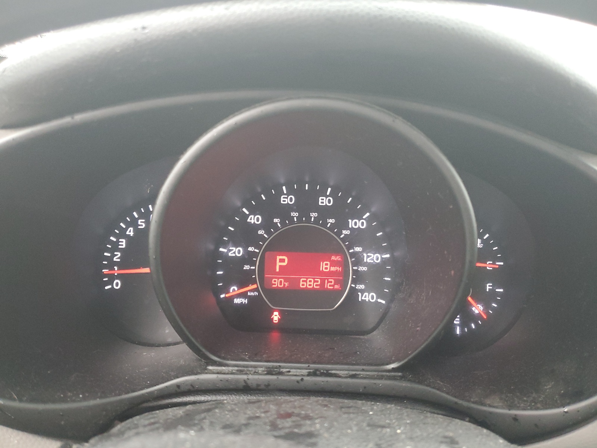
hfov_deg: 67.3
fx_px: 448
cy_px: 224
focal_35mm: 26
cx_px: 298
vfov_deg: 53.1
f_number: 1.5
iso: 237
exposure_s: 1/60.2
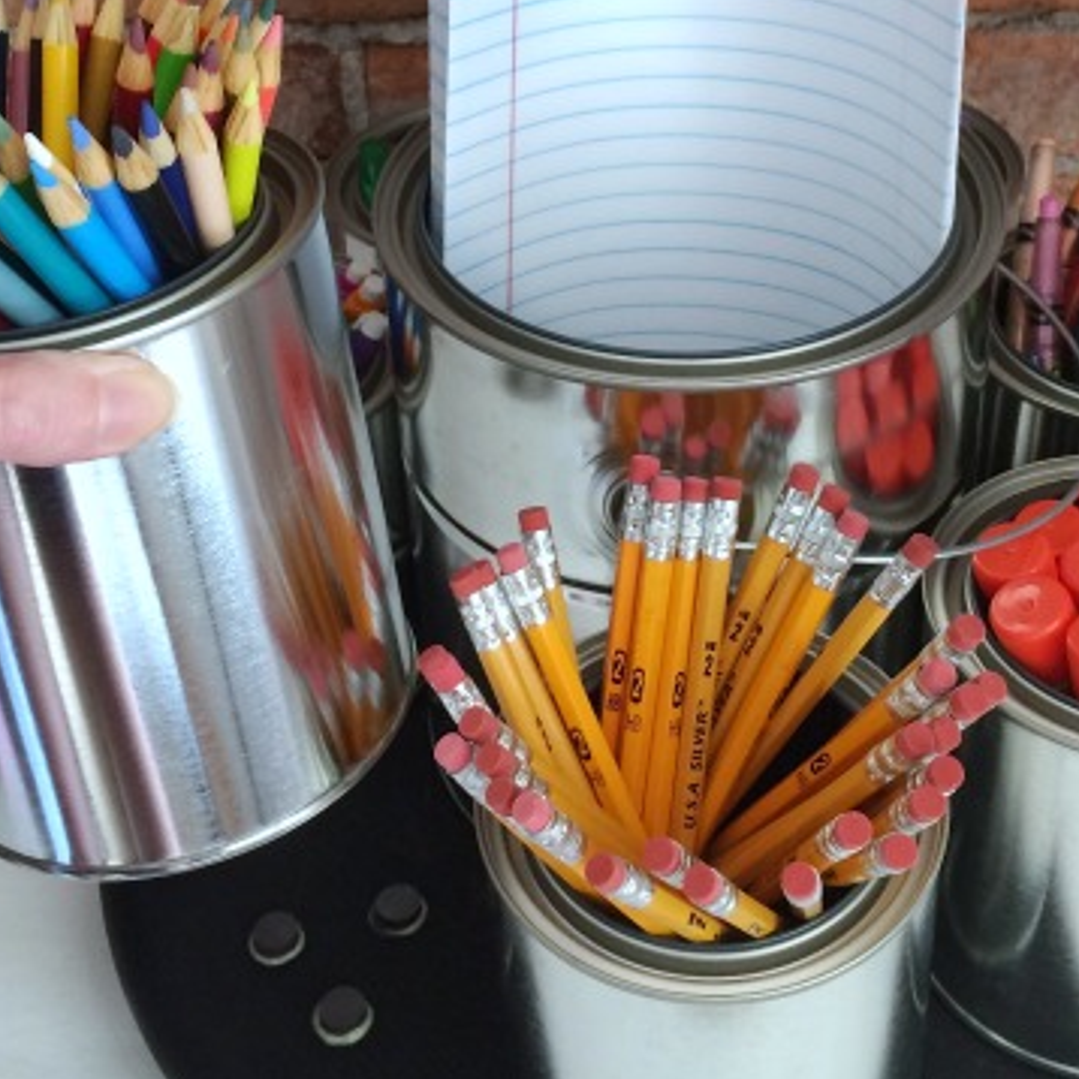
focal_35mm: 58
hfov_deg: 29.5
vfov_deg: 29.0
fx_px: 2045
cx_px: 589
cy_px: 252
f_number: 2.2
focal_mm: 4.12
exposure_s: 1/30
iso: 80
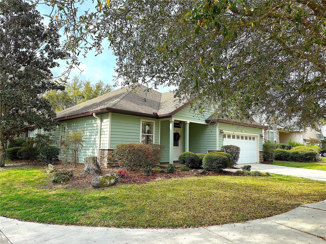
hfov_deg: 71.6
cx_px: 163
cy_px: 122
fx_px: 226
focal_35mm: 24
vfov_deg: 56.8
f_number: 1.78
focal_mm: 6.86
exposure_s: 1/2110
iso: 80
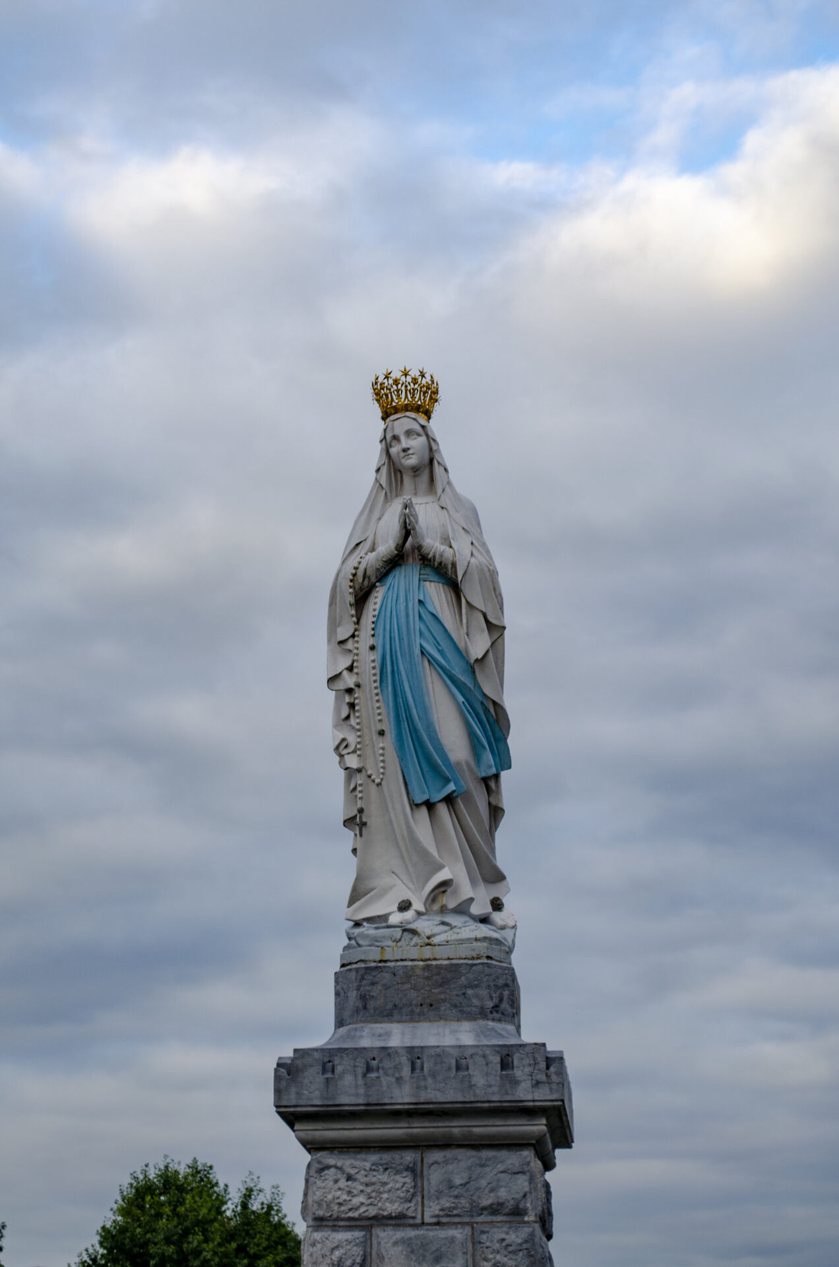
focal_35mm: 78
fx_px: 2738
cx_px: 420
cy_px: 634
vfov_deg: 26.0
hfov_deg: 17.4
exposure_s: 1/200
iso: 200
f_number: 7.1
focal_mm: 52
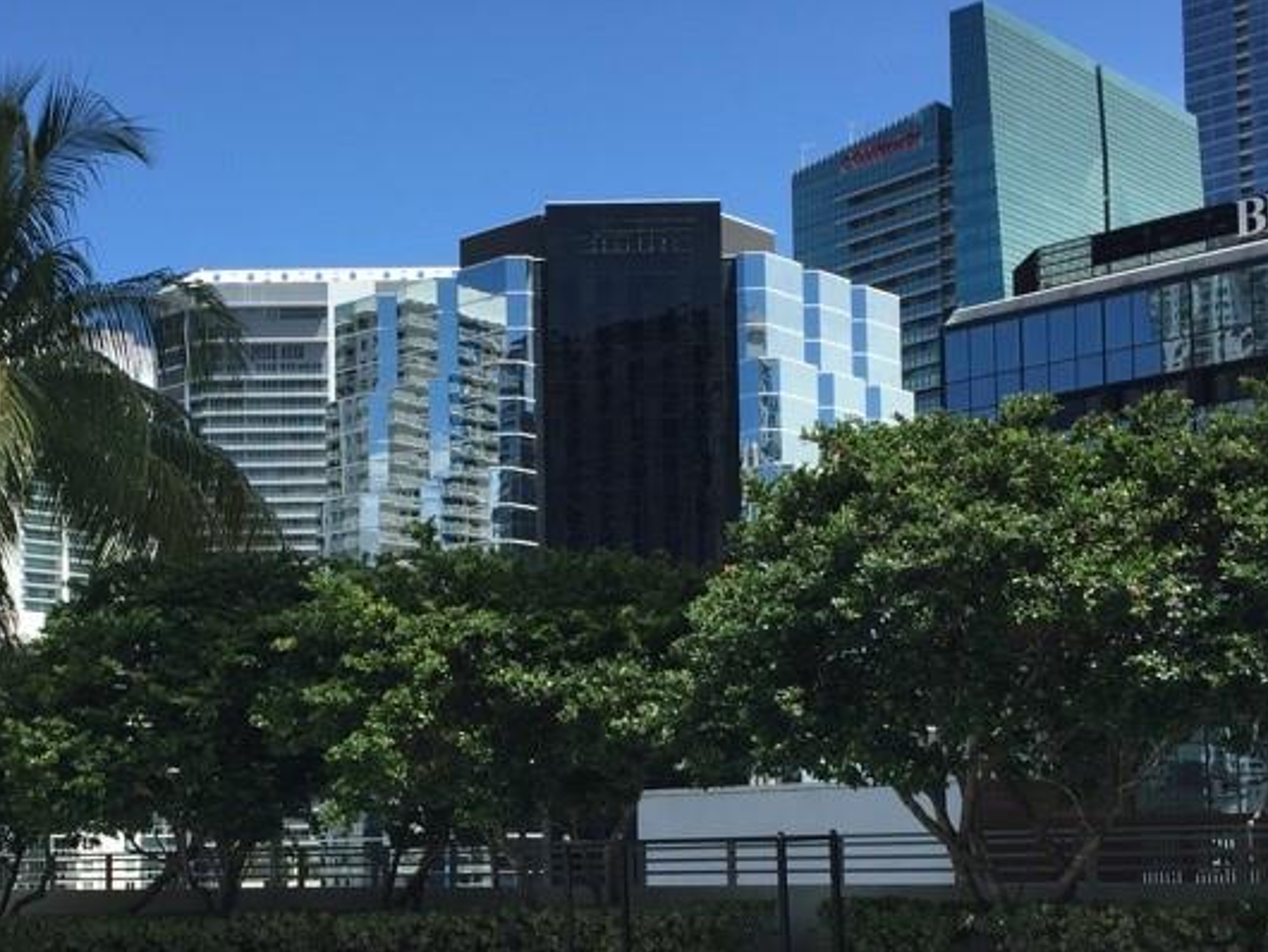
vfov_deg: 25.8
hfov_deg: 34.0
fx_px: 2052
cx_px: 414
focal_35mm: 56
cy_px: 725
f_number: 2.2
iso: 32
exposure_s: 1/1522
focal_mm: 4.15
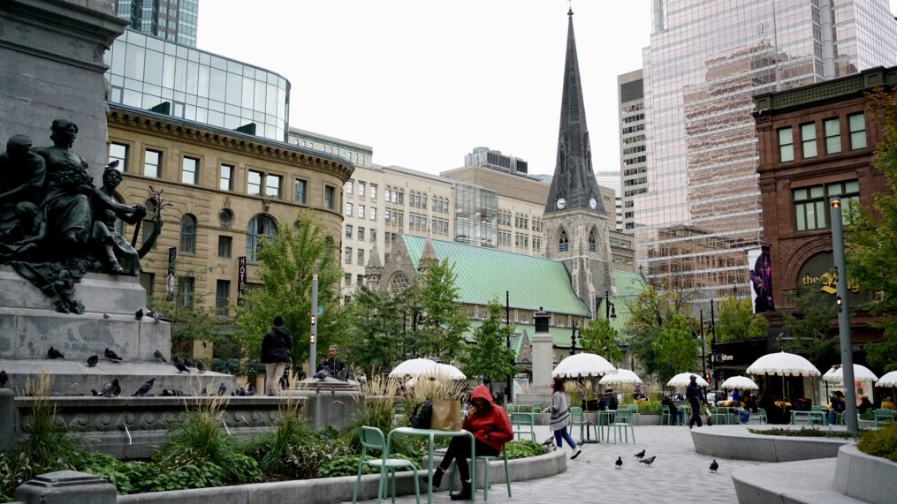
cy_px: 231
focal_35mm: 37
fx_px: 880
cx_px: 446
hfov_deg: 54.0
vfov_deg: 32.0
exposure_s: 1/1600
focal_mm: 35
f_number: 3.2
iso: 2000
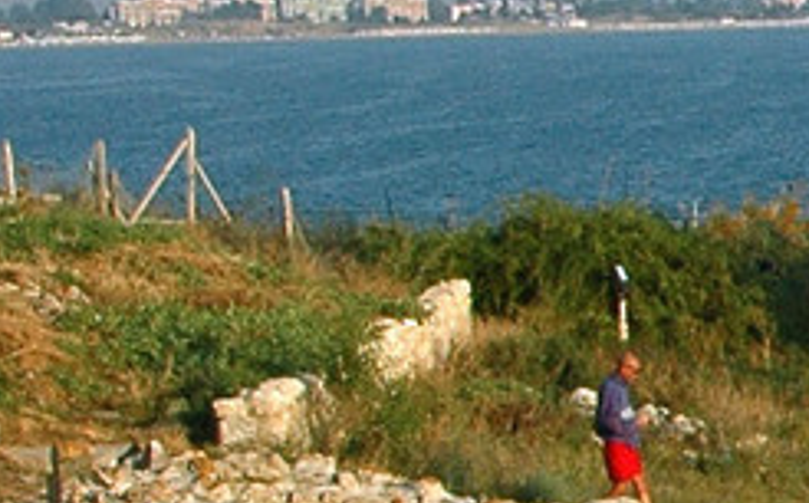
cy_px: 633
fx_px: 4382
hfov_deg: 8.6
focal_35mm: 199
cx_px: 2493
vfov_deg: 6.5
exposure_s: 1/400
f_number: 10
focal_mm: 20
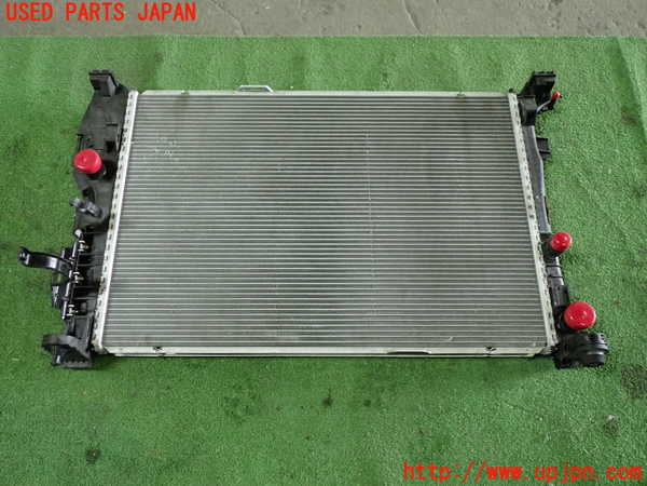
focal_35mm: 30
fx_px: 561
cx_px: 324
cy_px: 243
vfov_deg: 46.8
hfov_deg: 60.0
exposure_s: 1/30
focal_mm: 5.4
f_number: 2.3
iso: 320
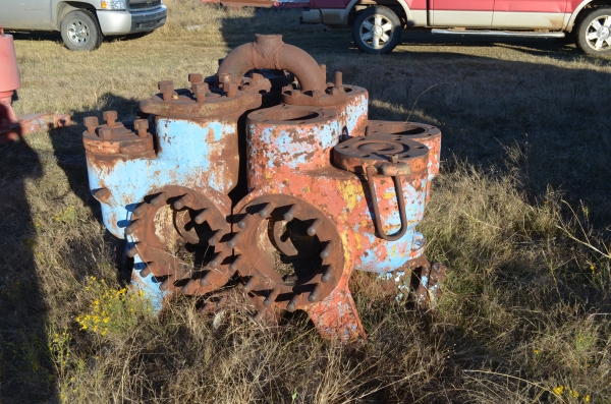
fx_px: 610
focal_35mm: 36
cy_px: 202
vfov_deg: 36.7
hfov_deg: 53.2
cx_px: 306
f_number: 8
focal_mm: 24
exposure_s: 1/250
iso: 200
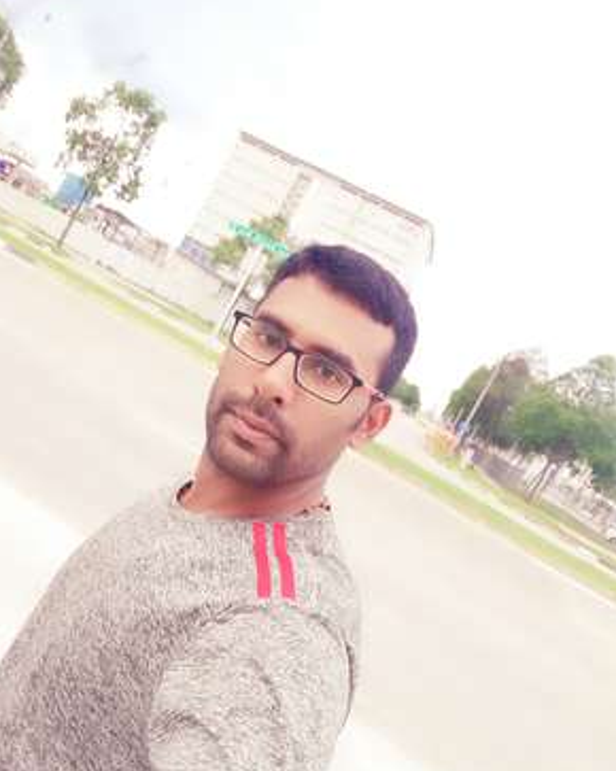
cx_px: 300
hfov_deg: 51.5
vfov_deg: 62.2
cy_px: 370
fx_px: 639
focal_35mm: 28
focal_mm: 3.81
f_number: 2
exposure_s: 1/148
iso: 50
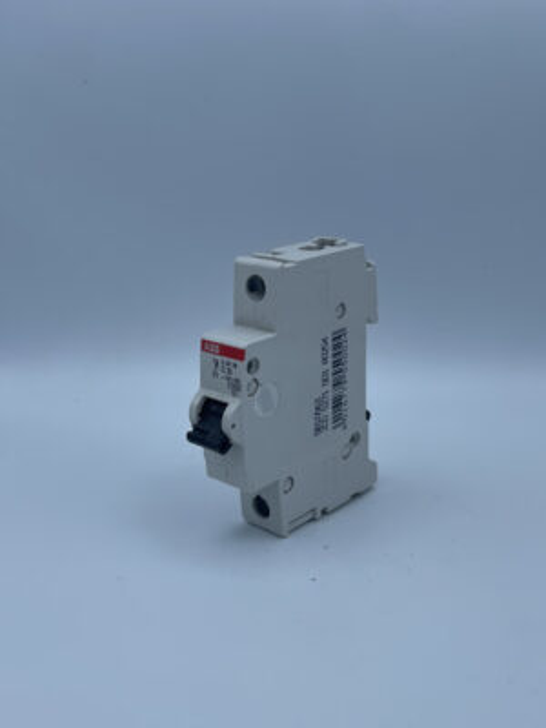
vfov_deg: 67.3
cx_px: 273
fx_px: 547
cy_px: 364
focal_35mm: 26
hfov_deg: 53.1
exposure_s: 1/2564
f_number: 1.6
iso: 32
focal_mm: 4.2
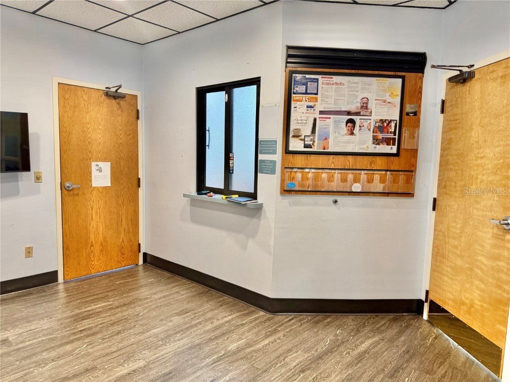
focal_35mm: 24
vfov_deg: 56.8
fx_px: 354
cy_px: 191
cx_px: 255
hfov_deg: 71.6
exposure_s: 1/60
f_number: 1.78
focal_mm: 6.76
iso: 250
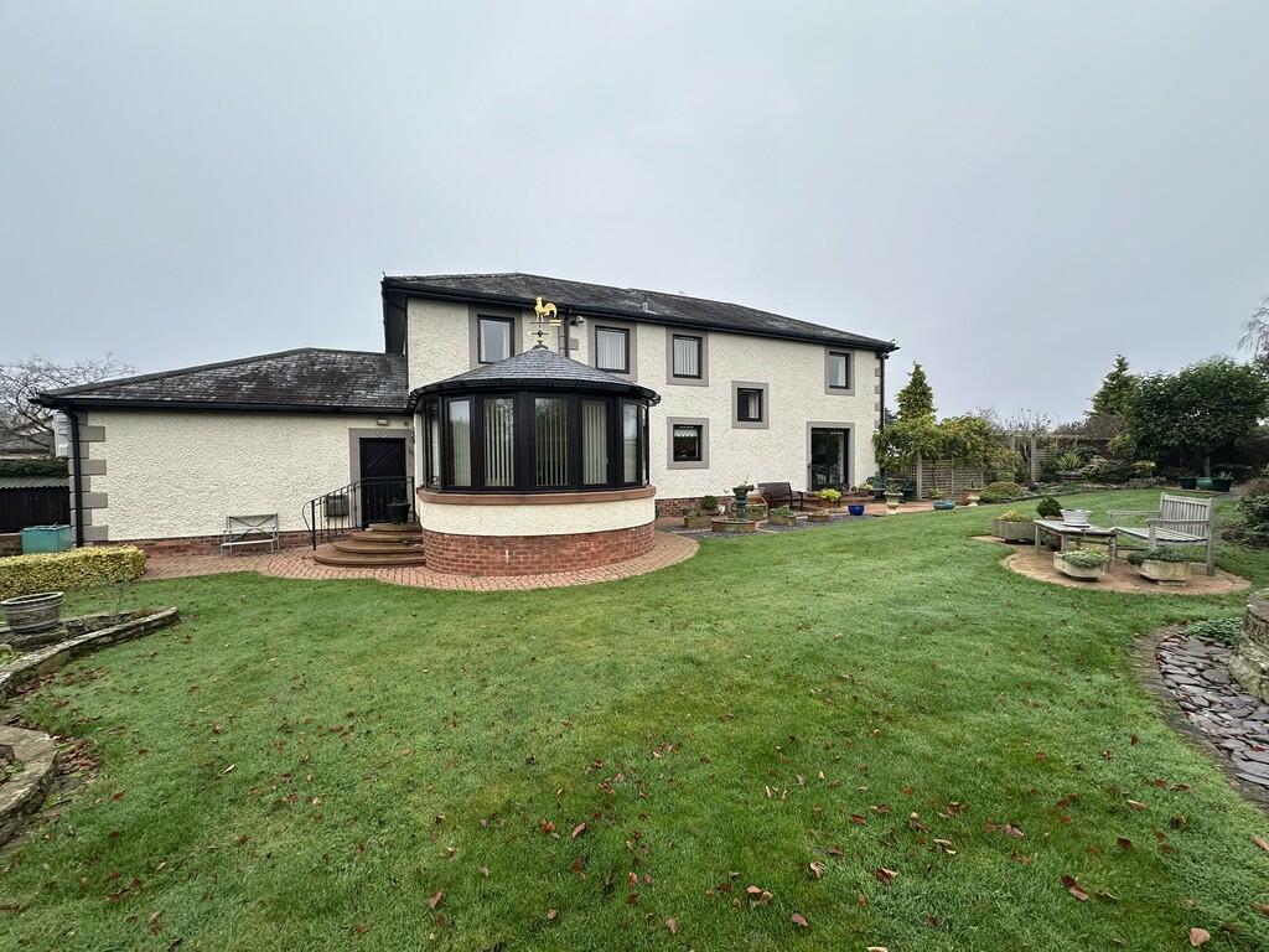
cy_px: 476
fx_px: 513
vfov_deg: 85.7
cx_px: 634
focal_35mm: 14
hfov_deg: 102.1
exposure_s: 1/265
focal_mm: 2.22
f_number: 2.2
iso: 40
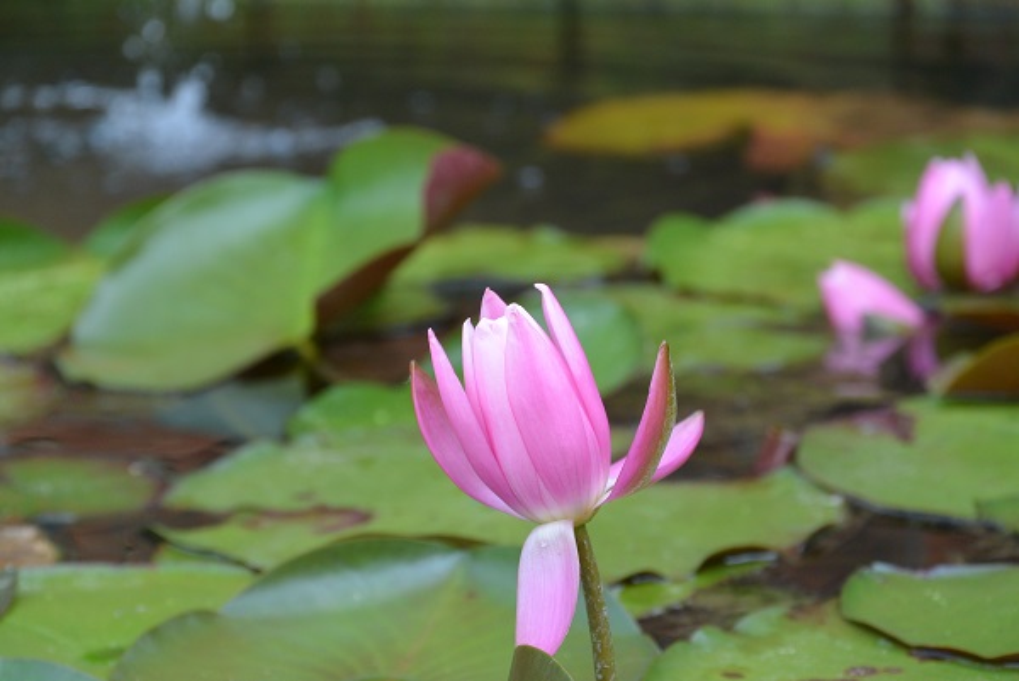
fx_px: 4192
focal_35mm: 148
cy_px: 340
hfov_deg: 13.9
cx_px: 510
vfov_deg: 9.3
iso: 200
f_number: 4.2
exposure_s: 1/200
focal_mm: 55.1
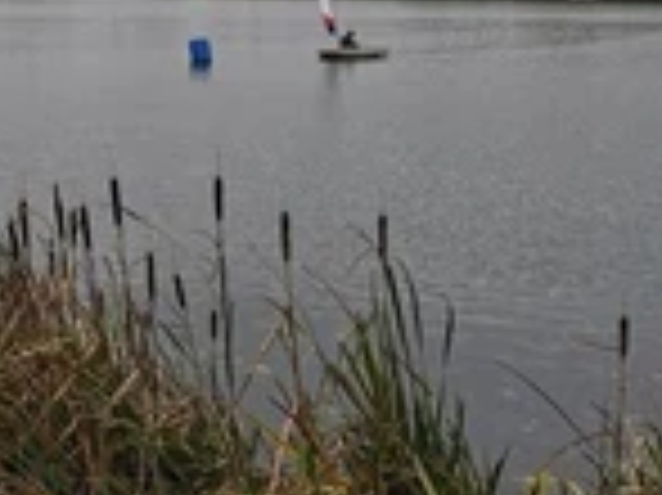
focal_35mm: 88
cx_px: -189
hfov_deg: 20.4
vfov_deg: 15.9
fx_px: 1682
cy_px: -148
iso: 50
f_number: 1.6
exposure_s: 1/1610
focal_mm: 5.56
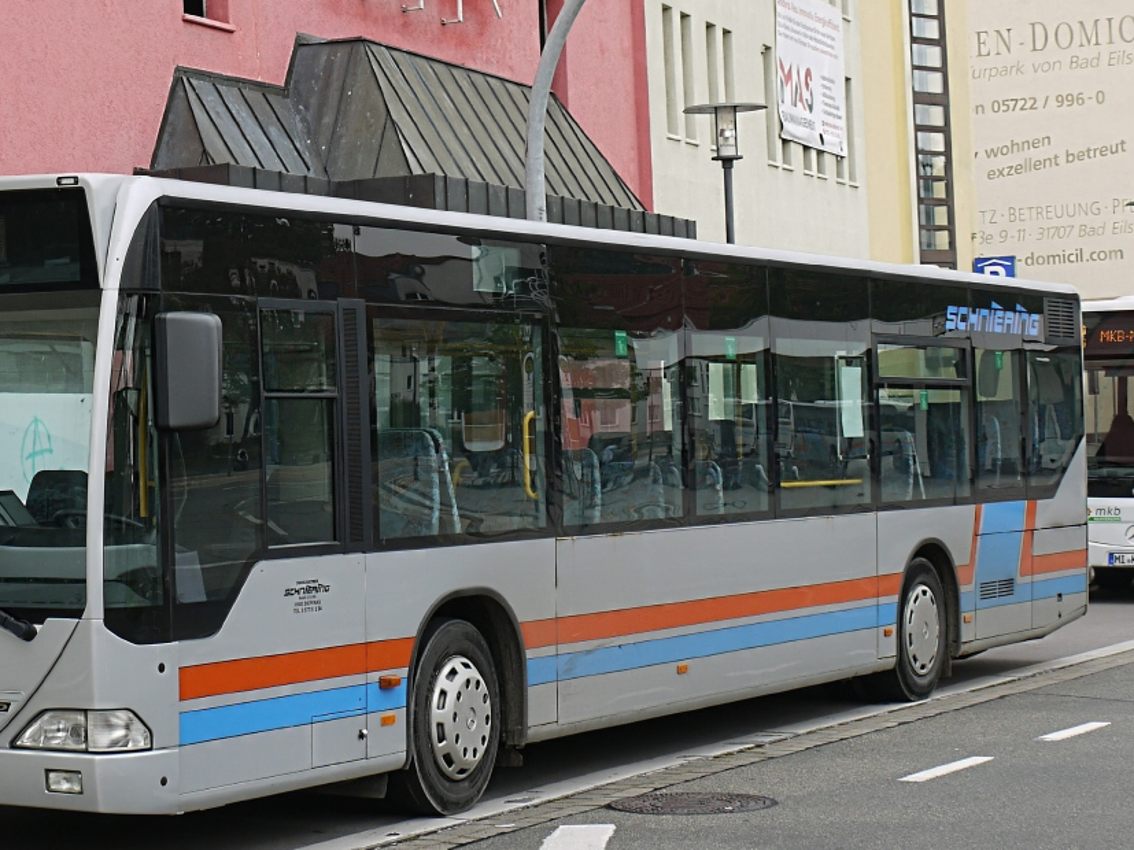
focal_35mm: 88
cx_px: 284
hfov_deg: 22.1
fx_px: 2882
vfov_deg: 16.8
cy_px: 478
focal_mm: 28
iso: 100
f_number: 5.6
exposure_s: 1/125
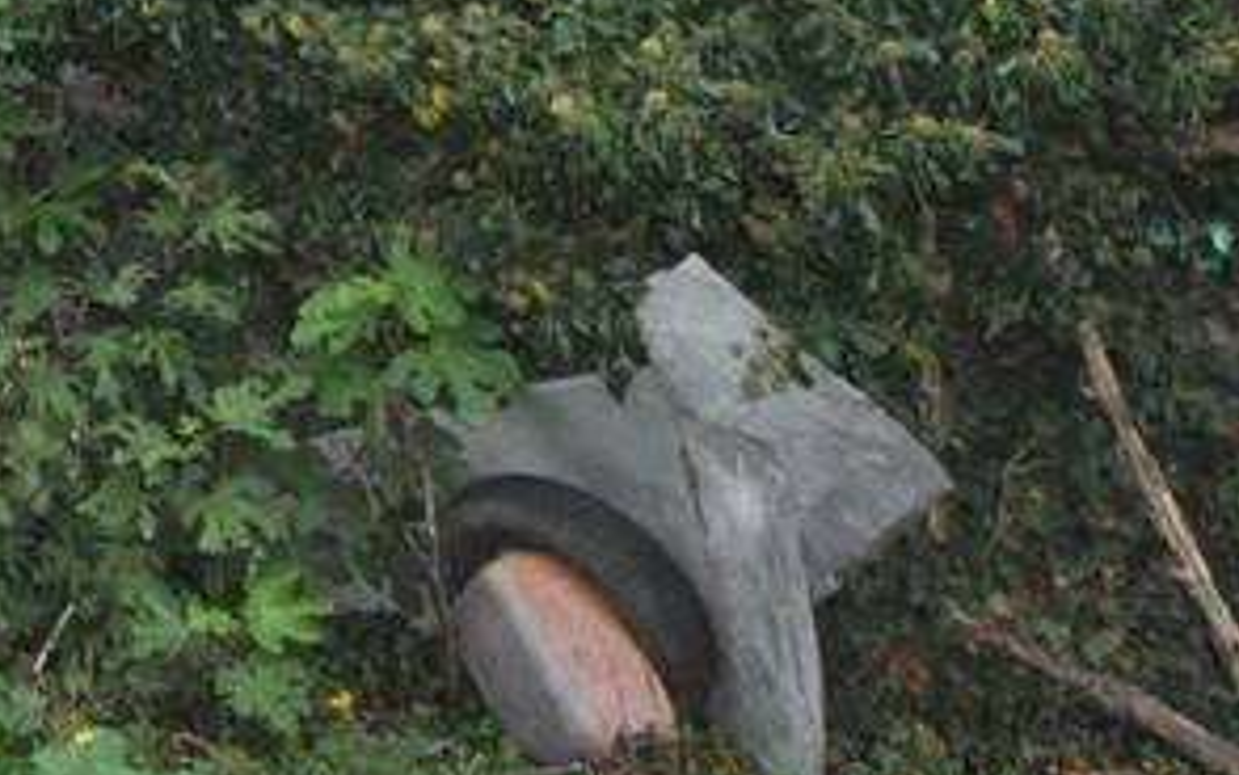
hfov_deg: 28.1
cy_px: -354
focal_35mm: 56
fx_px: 1892
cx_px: -470
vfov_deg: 20.2
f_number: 4
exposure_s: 1/125
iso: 110
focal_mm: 10
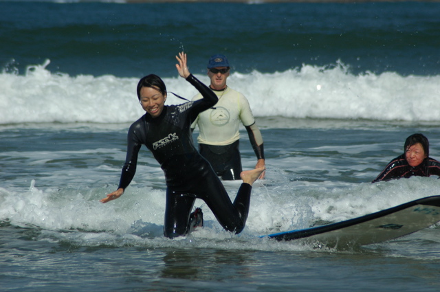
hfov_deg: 5.5
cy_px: 146
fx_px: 4577
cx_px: 220
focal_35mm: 375
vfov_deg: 3.7
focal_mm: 250
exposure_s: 1/500
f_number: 6.3
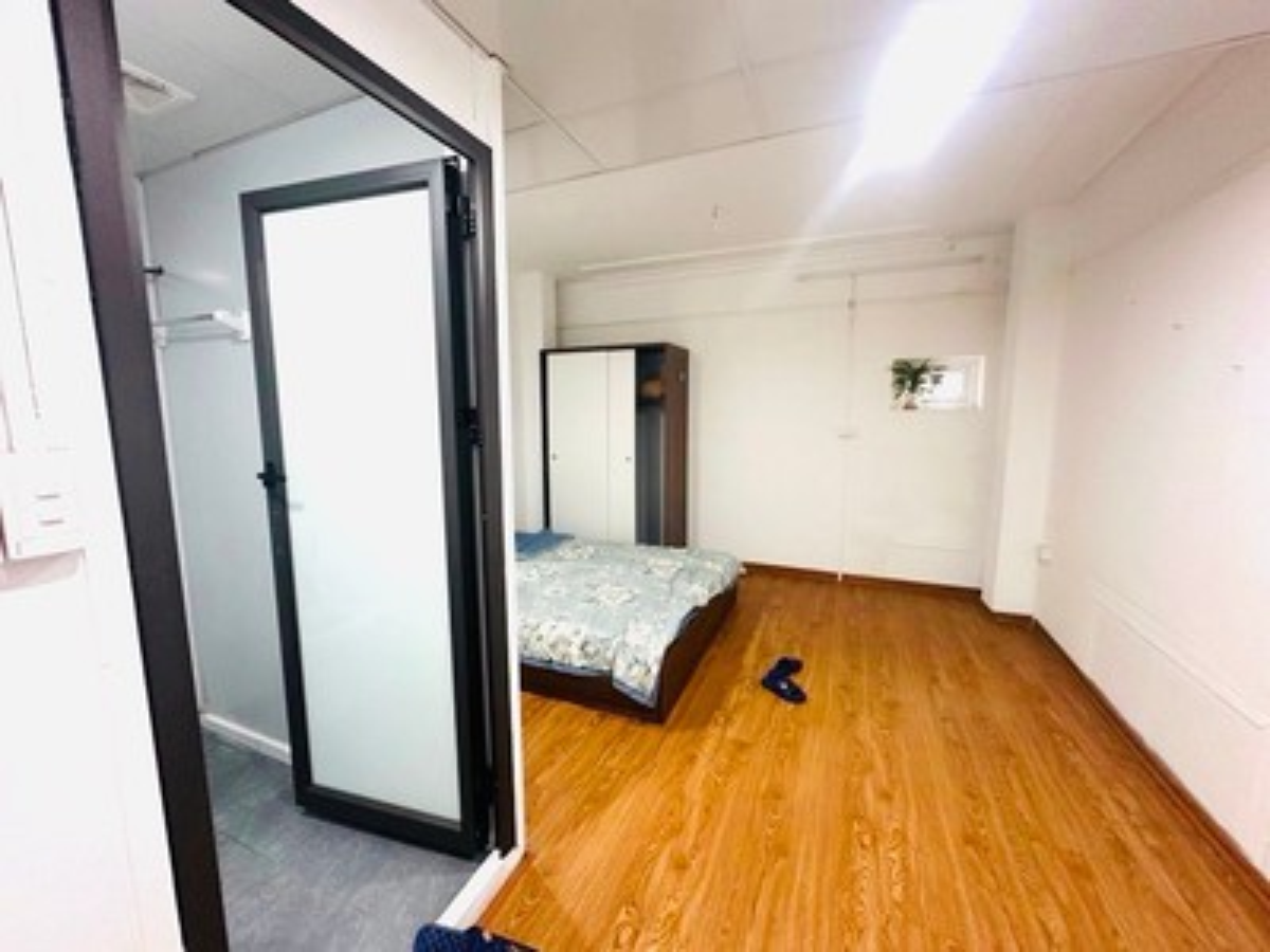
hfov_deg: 102.1
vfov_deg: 85.7
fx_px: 514
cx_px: 635
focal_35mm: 14
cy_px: 476
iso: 320
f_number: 2.2
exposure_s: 1/50
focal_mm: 2.22
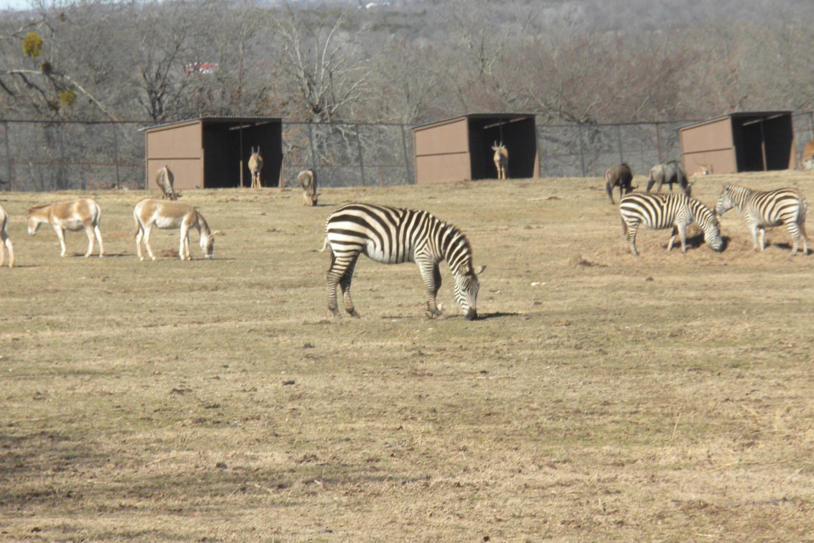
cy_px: 247
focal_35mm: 248
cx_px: 407
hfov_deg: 8.3
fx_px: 5608
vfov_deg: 5.5
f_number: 14
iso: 64
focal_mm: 42.1
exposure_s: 1/49.2
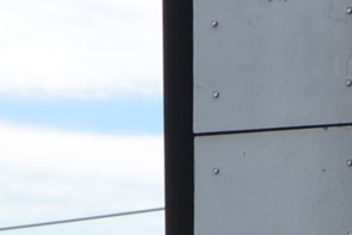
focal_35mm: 265
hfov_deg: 7.7
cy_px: 747
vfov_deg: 4.9
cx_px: 379
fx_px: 2592
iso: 100
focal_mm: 24
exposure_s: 1/160
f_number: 6.3
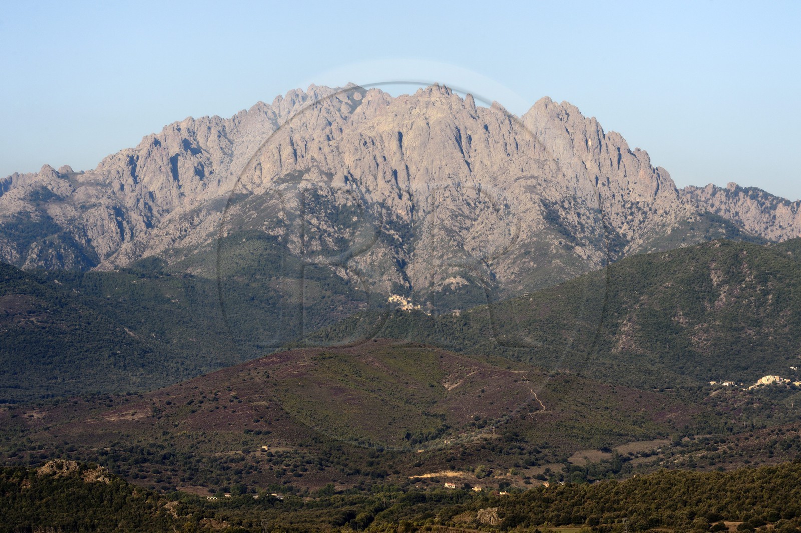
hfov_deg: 20.8
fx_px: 2179
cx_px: 400
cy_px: 266
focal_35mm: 98
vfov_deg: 13.9
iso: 200
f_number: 13
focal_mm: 98
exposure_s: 1/320
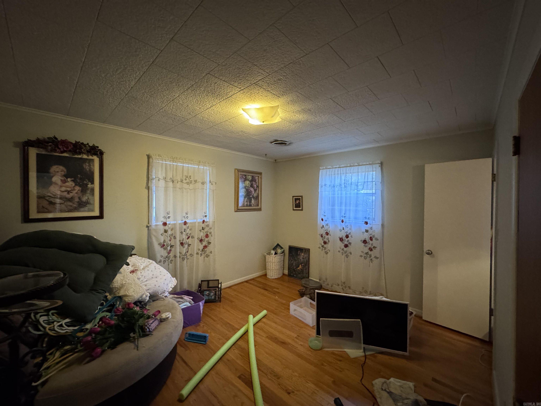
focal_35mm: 14
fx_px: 219
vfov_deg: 85.7
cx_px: 270
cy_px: 203
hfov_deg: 102.1
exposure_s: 1/60
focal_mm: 2.22
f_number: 2.2
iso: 1000
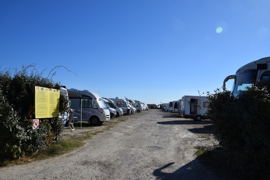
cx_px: 135
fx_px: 202
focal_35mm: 27
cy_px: 90
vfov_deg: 47.9
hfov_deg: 67.4
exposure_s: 1/500
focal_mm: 18
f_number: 11
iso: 200
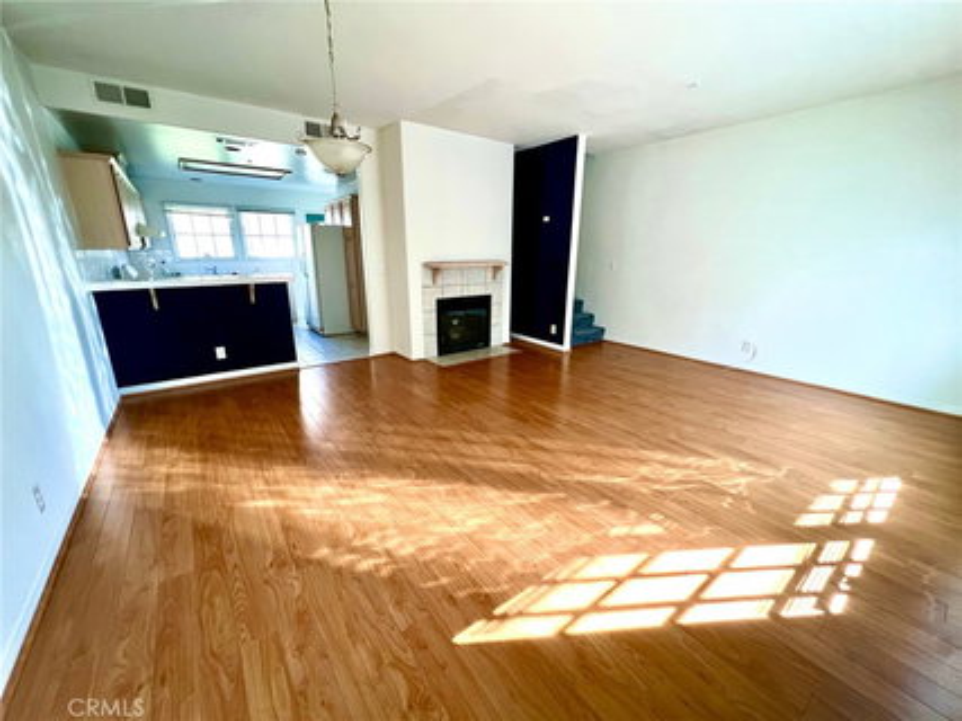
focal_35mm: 13
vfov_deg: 89.9
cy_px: 360
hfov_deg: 106.2
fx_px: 361
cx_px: 481
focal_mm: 1.57
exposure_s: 1/71
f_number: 1.8
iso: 250
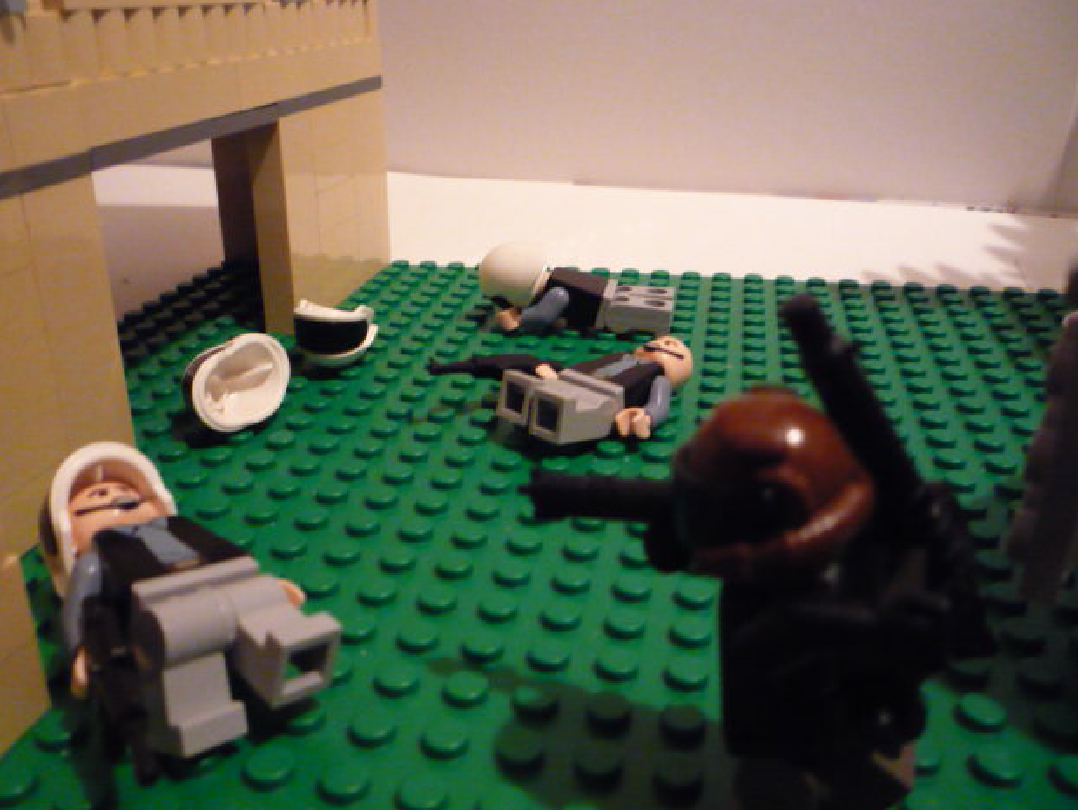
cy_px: 395
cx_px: 528
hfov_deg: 58.3
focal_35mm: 31
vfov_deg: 45.5
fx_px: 966
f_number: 3.3
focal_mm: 5.2
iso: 800
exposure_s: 1/15
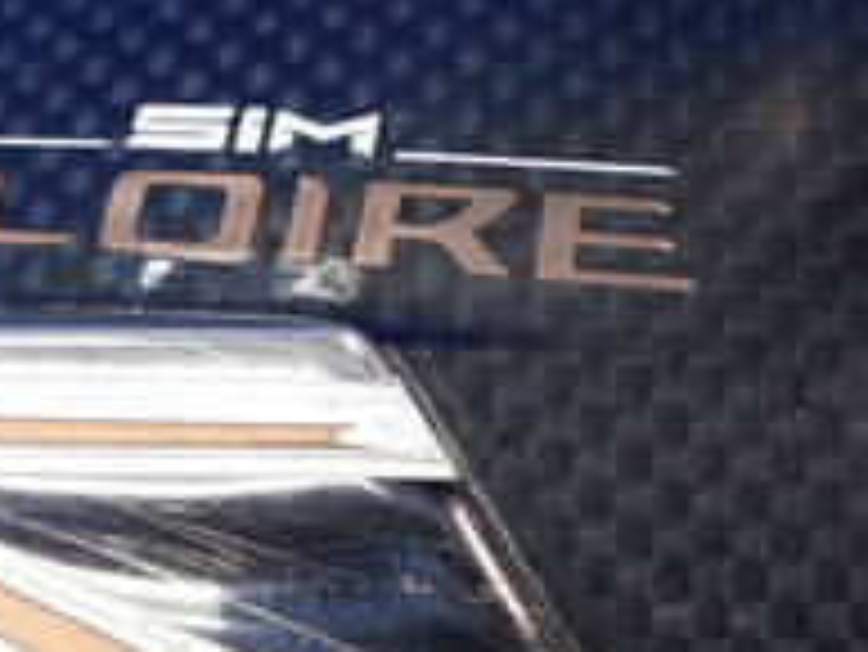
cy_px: 603
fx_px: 2083
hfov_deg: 23.5
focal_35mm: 83
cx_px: 544
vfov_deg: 17.5
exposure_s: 1/30
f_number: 3.7
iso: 140
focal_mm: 4.5
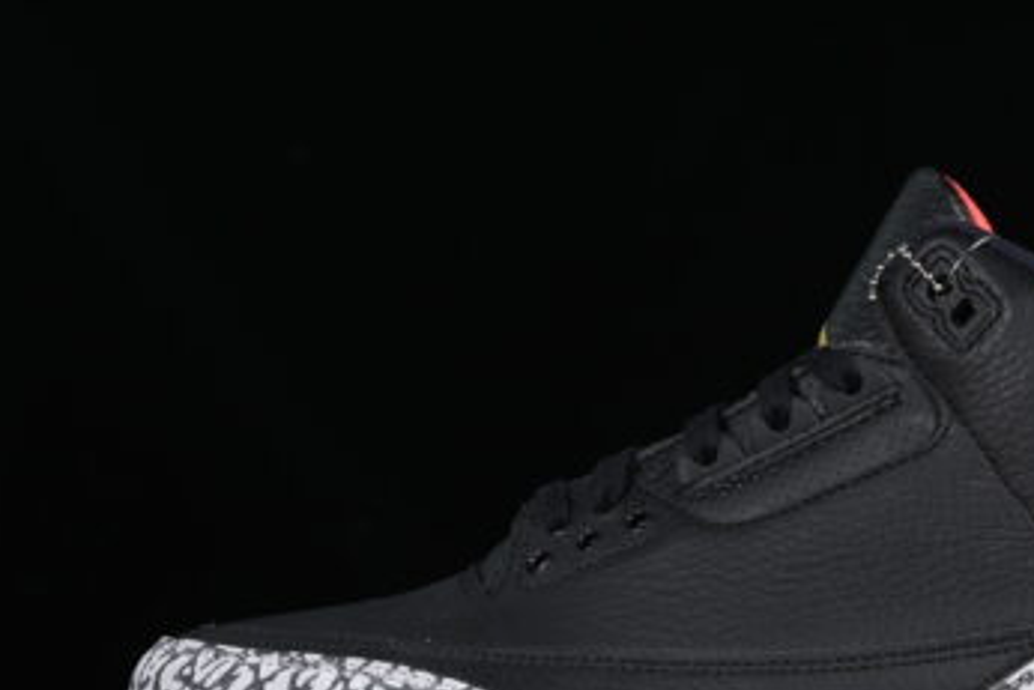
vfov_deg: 10.5
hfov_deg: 15.7
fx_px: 3735
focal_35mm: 130
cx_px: 777
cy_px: 523
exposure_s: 1/60
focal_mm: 50
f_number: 6.3
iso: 160
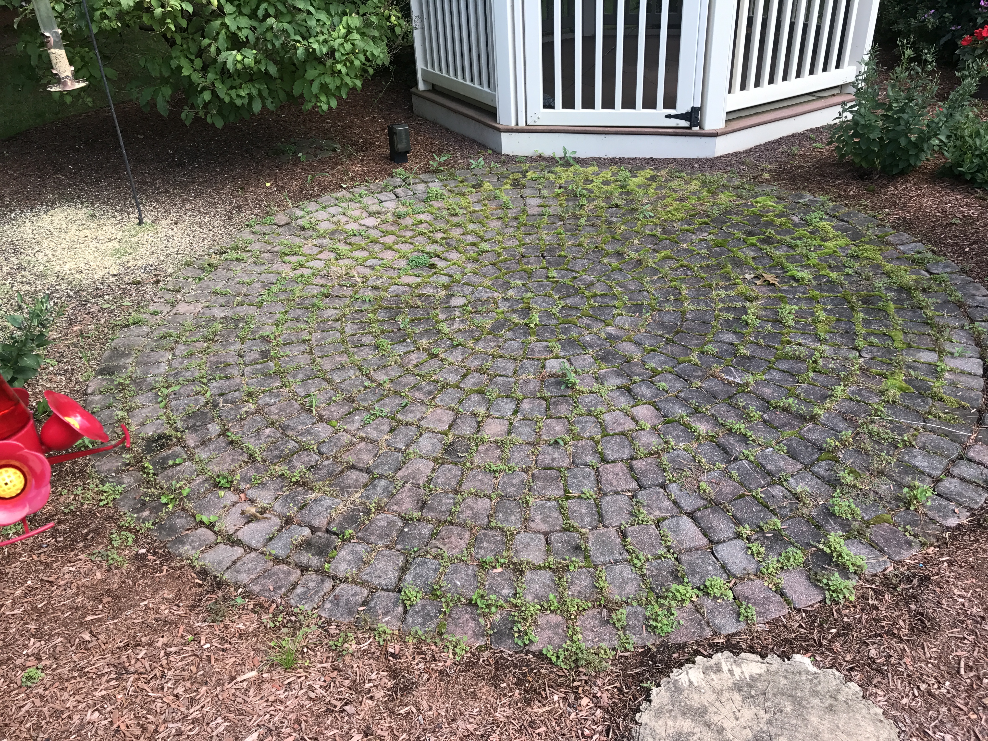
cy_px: 370
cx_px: 494
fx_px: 799
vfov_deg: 49.7
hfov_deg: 63.4
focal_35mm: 28
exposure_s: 1/137
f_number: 1.8
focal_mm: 3.99
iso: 20
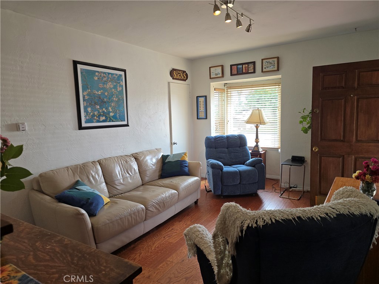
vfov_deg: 58.9
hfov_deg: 73.9
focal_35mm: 23
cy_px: 142
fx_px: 252
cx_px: 190
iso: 50
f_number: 1.7
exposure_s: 1/180
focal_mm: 6.3
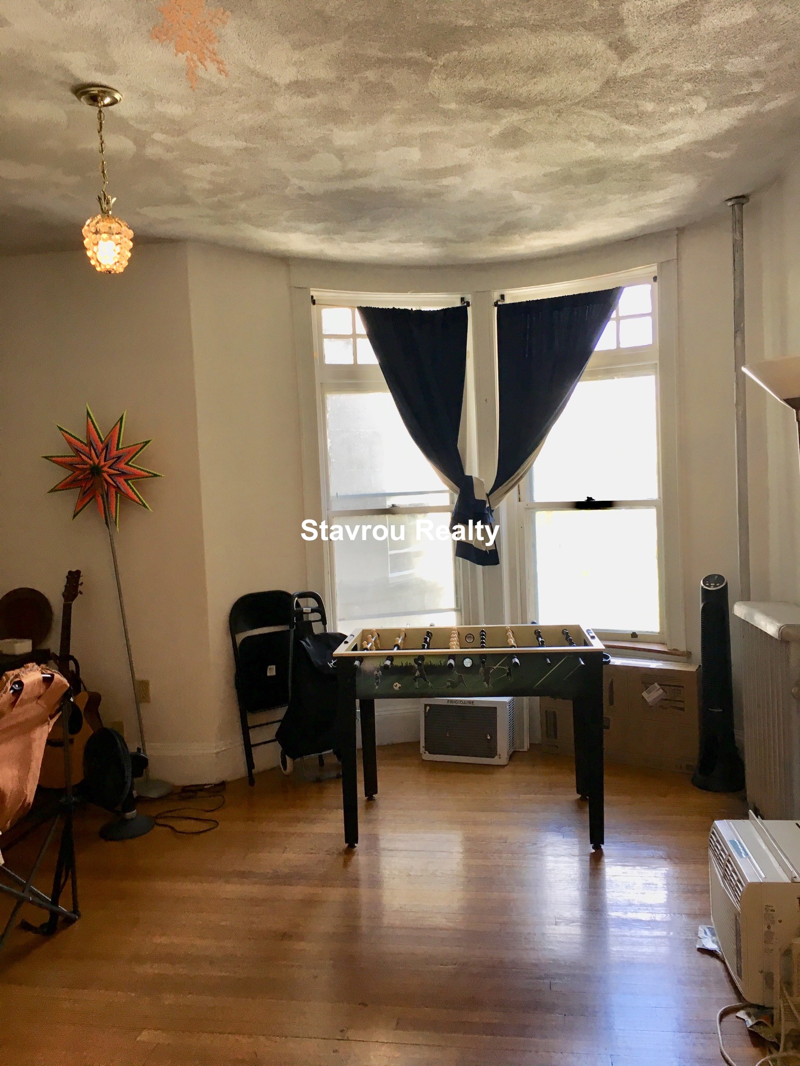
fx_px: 894
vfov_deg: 61.7
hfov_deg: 48.2
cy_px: 533
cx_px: 400
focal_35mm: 29
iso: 25
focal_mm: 4.15
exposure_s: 1/30
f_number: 2.2
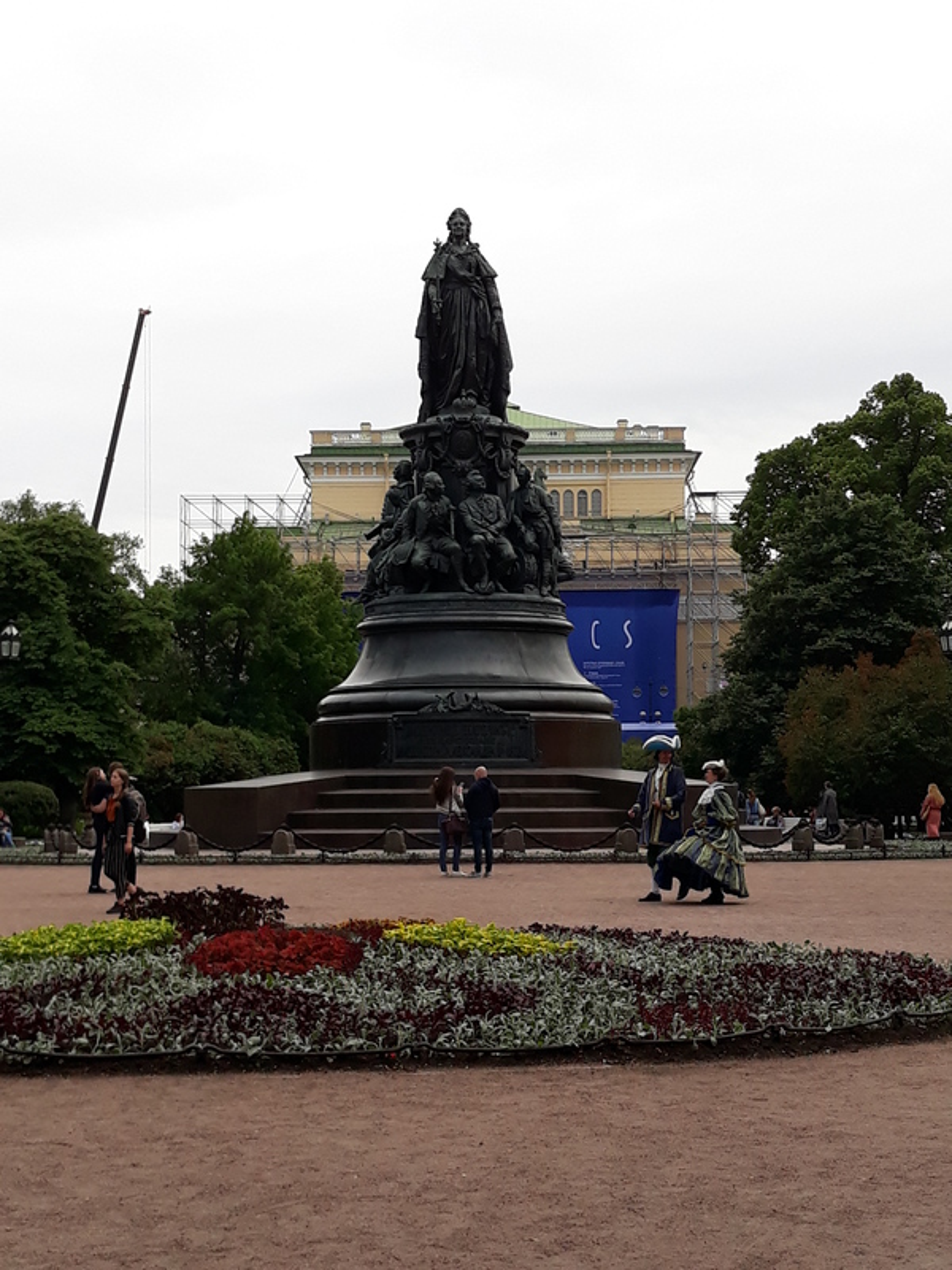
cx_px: 476
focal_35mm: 27
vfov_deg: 65.3
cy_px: 635
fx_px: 990
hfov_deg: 51.4
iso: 40
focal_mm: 3.71
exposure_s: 1/870
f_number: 1.7
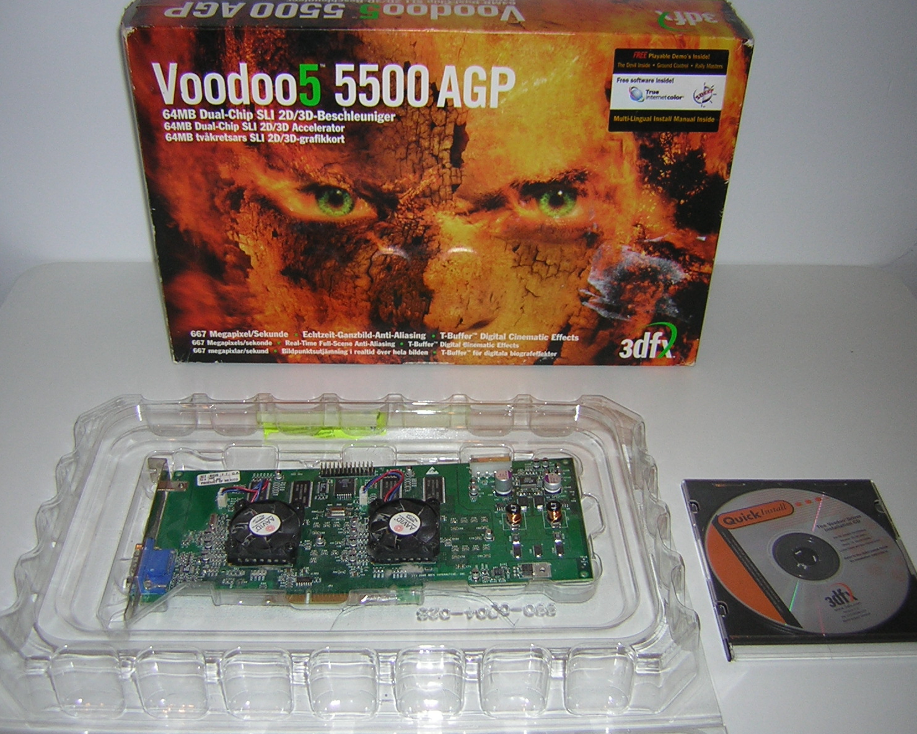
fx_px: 1031
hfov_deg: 47.9
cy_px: 365
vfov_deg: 39.2
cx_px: 485
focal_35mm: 38
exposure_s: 1/60.1
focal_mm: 4.7
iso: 50
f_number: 2.6
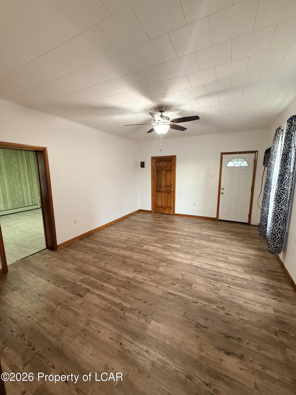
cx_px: 148
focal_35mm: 14
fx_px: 160
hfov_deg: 85.7
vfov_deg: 102.1
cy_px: 198
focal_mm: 2.22
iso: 500
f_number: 2.2
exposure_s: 1/60
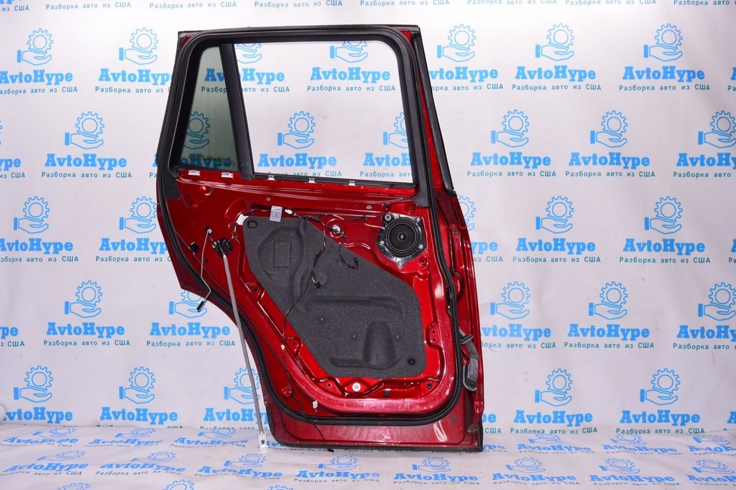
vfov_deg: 47.9
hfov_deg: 67.4
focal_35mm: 27
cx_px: 368
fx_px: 552
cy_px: 245
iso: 1600
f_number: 8
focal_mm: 18
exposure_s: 1/200
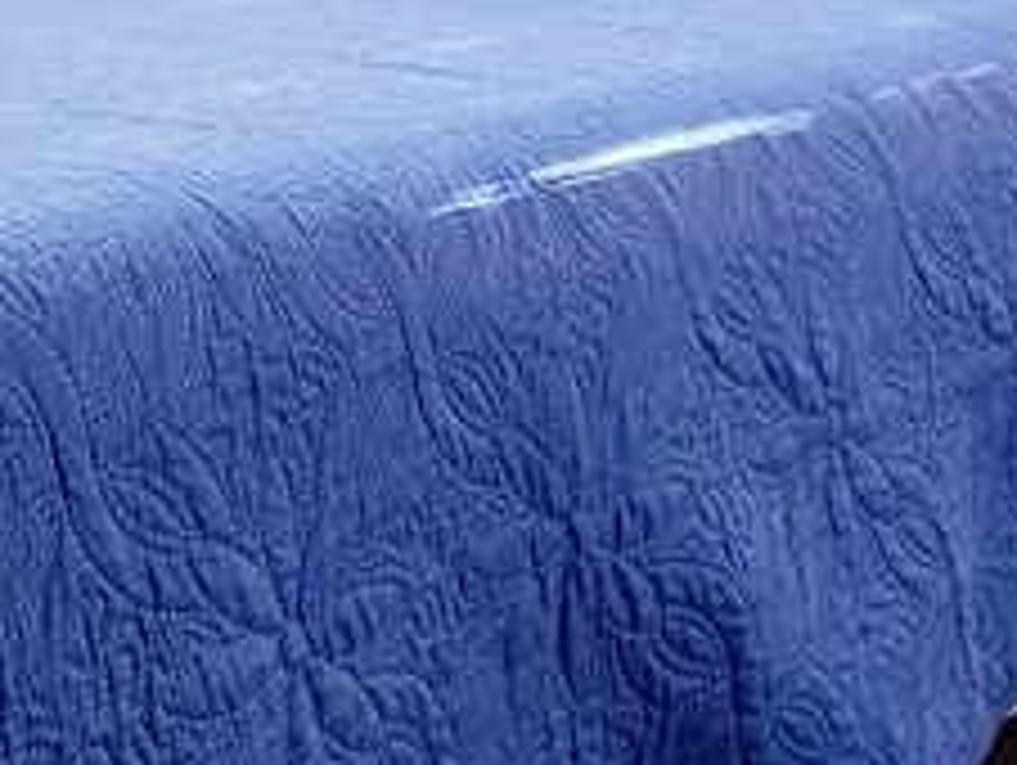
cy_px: -405
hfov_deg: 18.8
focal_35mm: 104
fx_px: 3059
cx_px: 252
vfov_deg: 13.4
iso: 400
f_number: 1.8
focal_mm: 6.4
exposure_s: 1/120
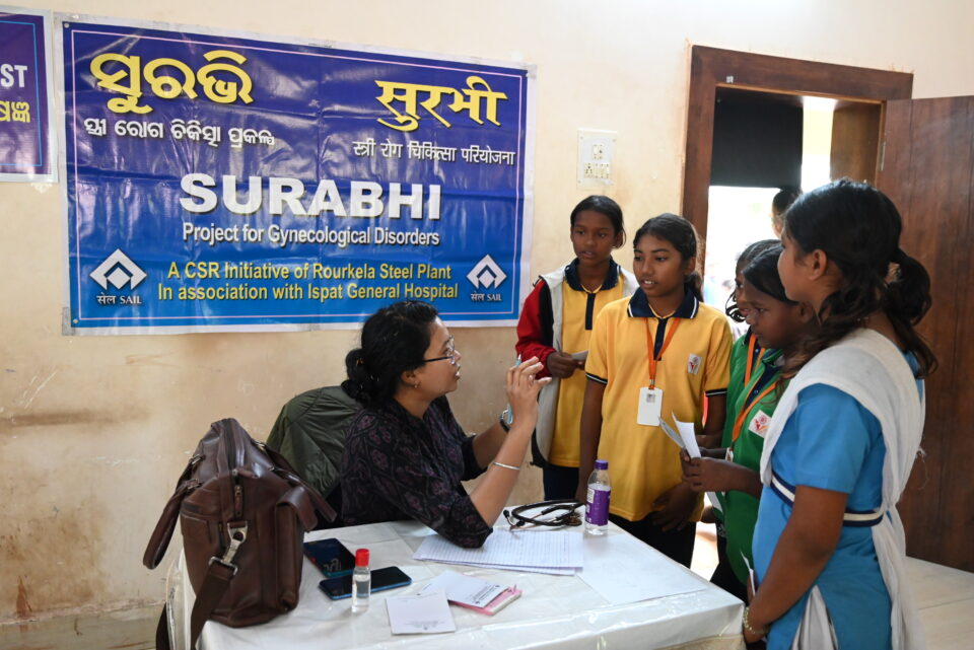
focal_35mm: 32
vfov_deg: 41.8
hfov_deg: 59.5
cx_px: 487
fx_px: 853
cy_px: 325
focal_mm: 31.5
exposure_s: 1/160
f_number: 4
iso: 6400
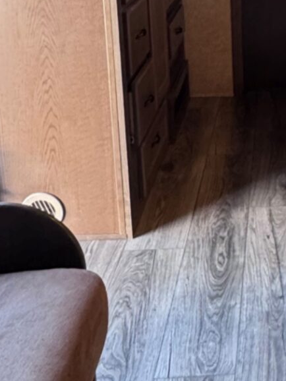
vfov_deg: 29.8
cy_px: 34
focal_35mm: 62
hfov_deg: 22.1
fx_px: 682
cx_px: 332
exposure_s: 1/66
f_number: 2.2
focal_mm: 2.22
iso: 320
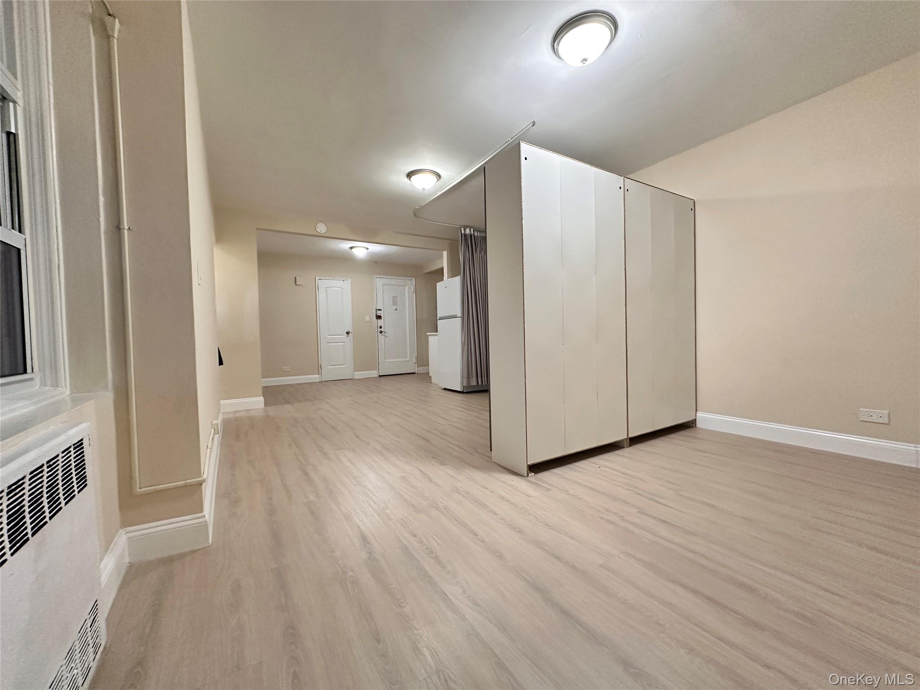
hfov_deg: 102.1
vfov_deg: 85.7
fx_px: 372
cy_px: 345
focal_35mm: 14
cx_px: 460
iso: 320
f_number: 2.2
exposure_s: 1/60
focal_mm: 2.22
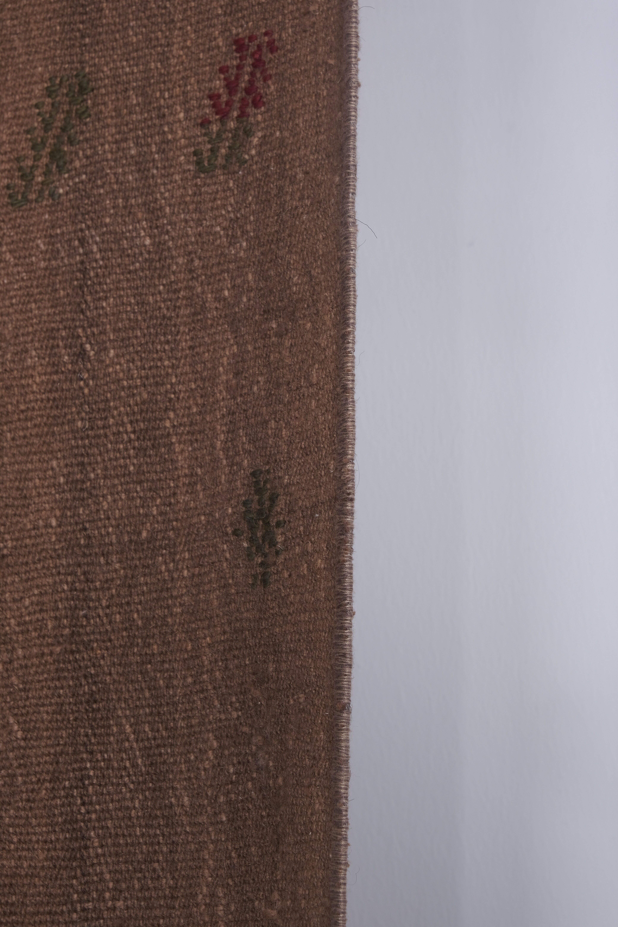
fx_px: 2137
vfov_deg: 24.5
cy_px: 464
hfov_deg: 16.5
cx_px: 309
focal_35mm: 83
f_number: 11
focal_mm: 55
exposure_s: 1/160
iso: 160
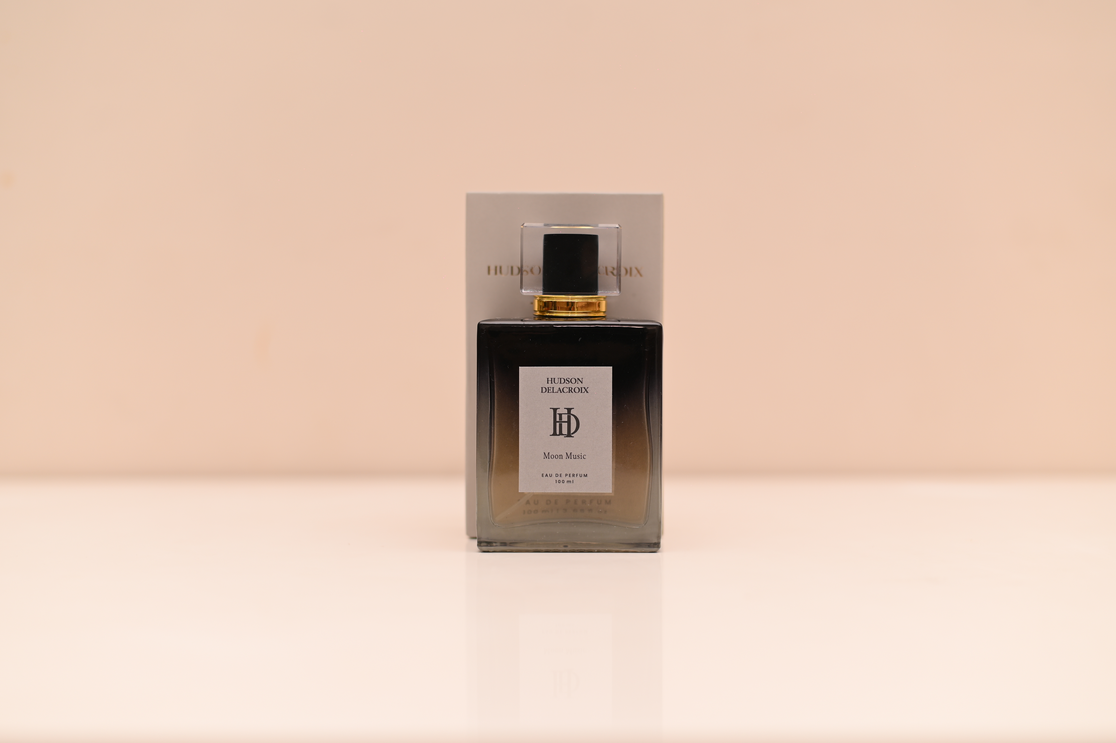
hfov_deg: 39.6
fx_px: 1549
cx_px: 558
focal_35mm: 50
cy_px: 372
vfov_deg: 27.0
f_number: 2.8
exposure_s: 1/200
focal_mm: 50
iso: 100
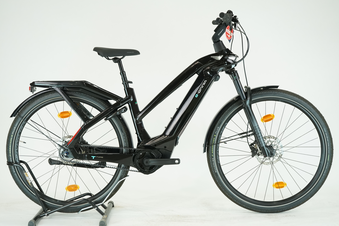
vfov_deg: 23.8
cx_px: 170
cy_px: 113
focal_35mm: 57
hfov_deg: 35.1
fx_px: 537
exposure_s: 1/200
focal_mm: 57
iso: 1600
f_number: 5.6
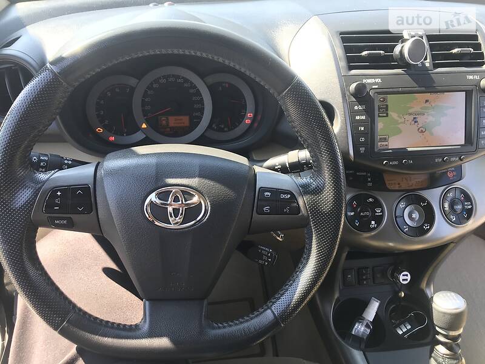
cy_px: 182
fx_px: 392
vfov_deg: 49.7
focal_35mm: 28
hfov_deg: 63.4
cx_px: 242
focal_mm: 4
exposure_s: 1/100
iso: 25
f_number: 1.8
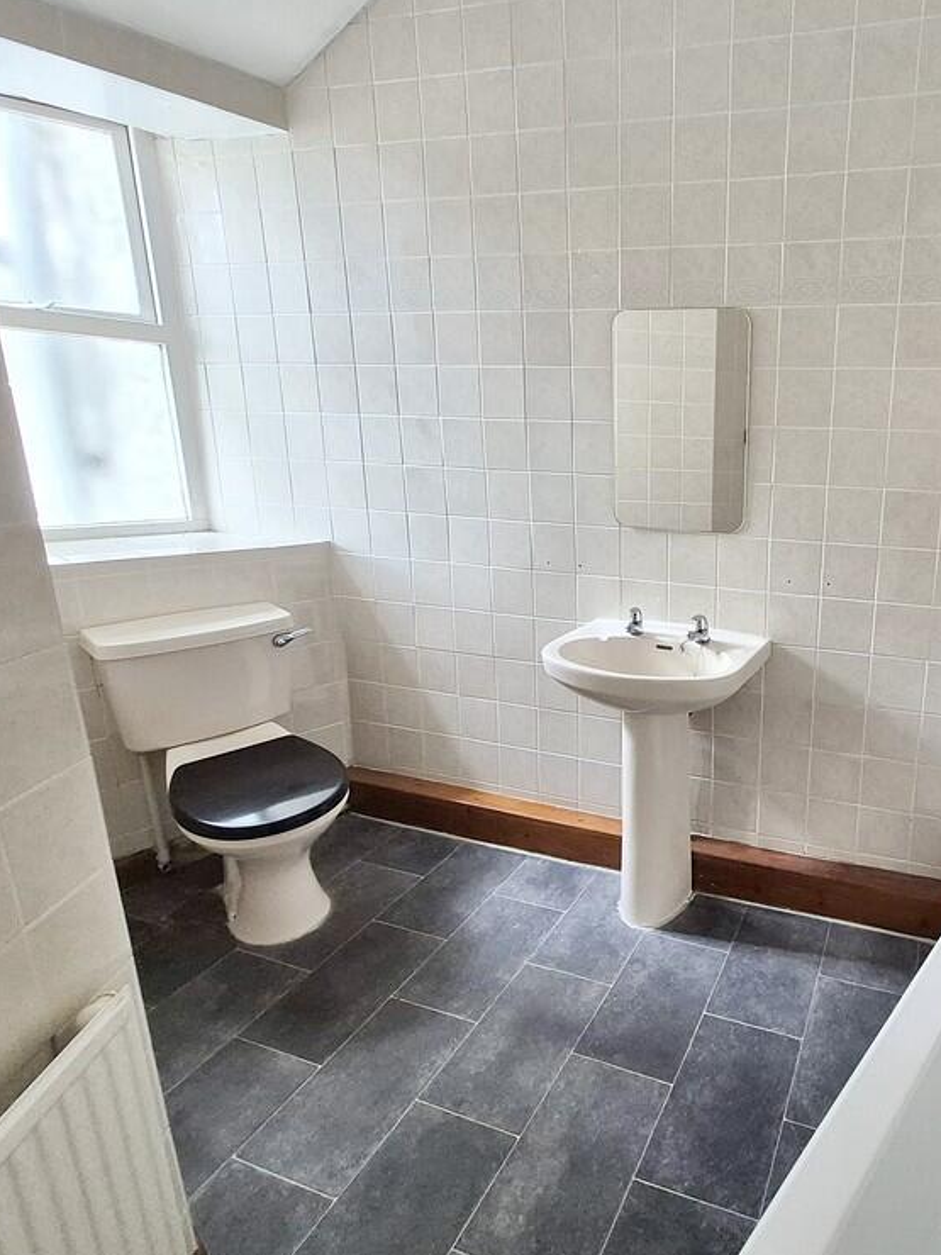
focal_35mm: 18
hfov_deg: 65.7
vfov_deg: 87.7
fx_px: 652
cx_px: 741
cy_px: 616
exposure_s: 1/50
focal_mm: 1.7
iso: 250
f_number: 2.2
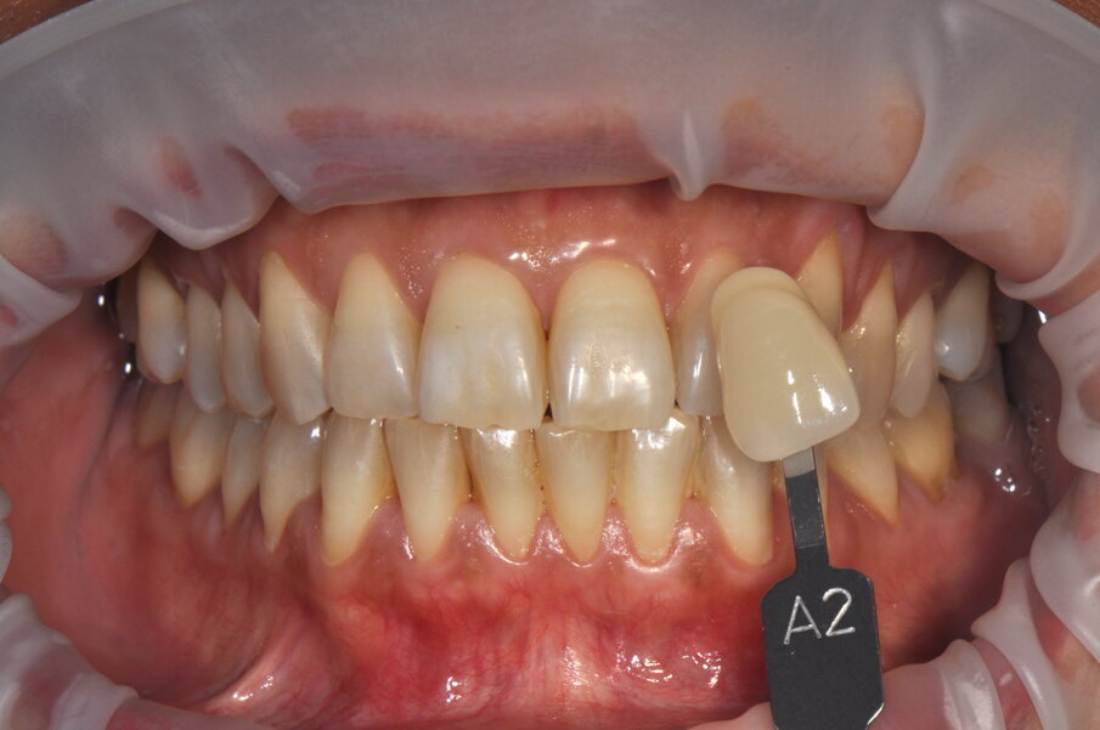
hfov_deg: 13.1
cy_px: 365
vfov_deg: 8.7
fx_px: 4806
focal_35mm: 158
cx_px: 550
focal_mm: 105
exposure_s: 1/125
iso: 320
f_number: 32
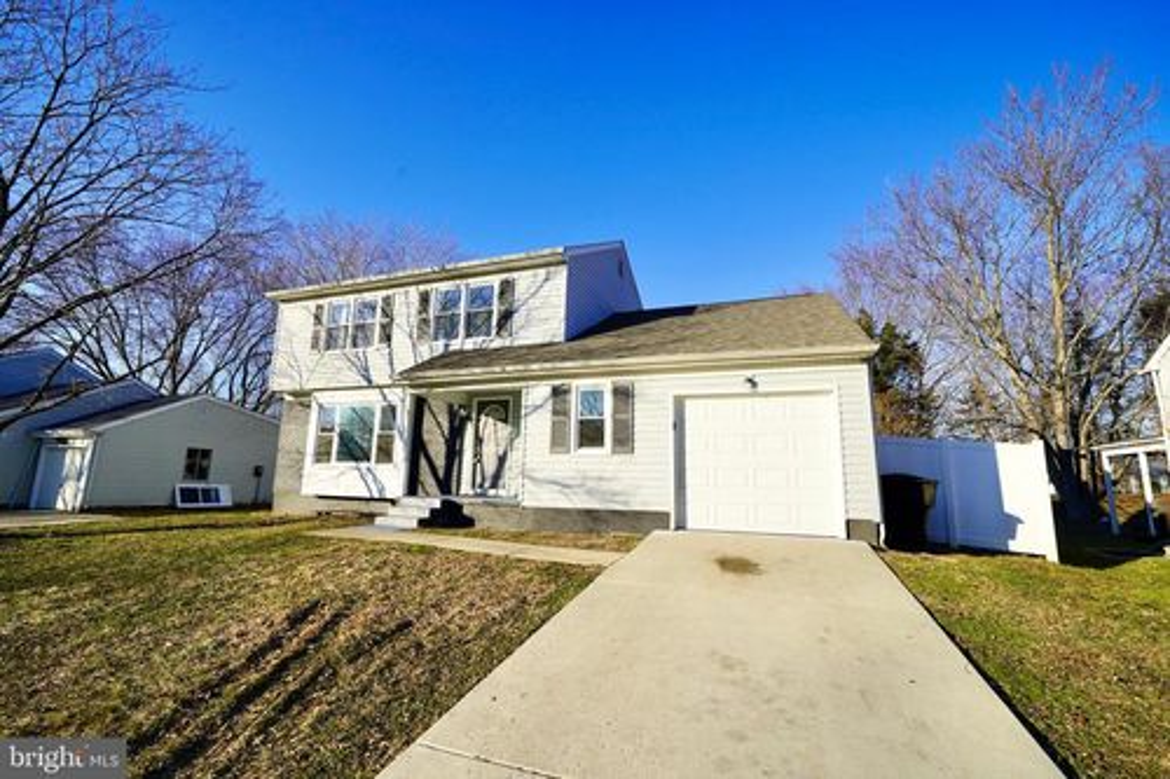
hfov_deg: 100.4
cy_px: 390
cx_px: 585
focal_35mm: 15
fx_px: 487
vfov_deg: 77.3
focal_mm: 15
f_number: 10
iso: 100
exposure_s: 1/160
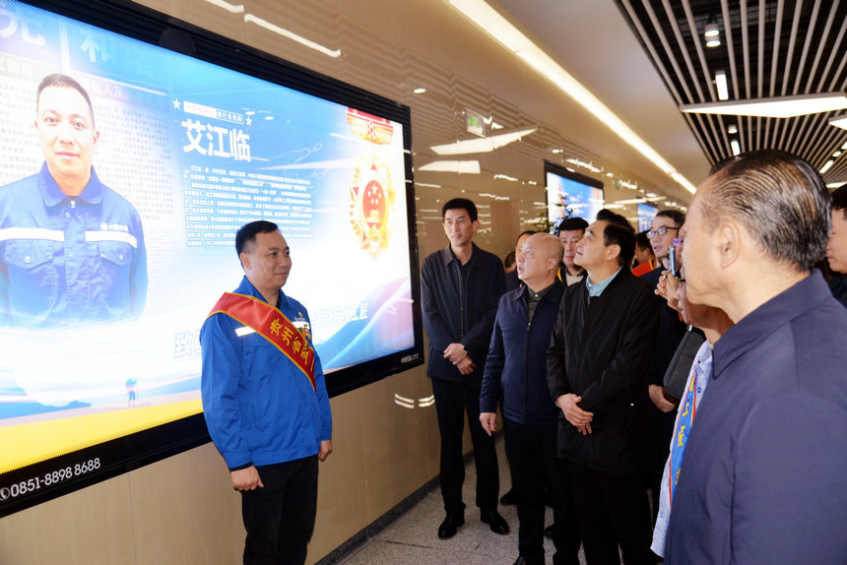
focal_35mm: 31
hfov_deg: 60.3
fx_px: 730
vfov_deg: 42.4
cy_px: 282
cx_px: 424
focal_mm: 31
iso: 320
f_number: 4
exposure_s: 1/125
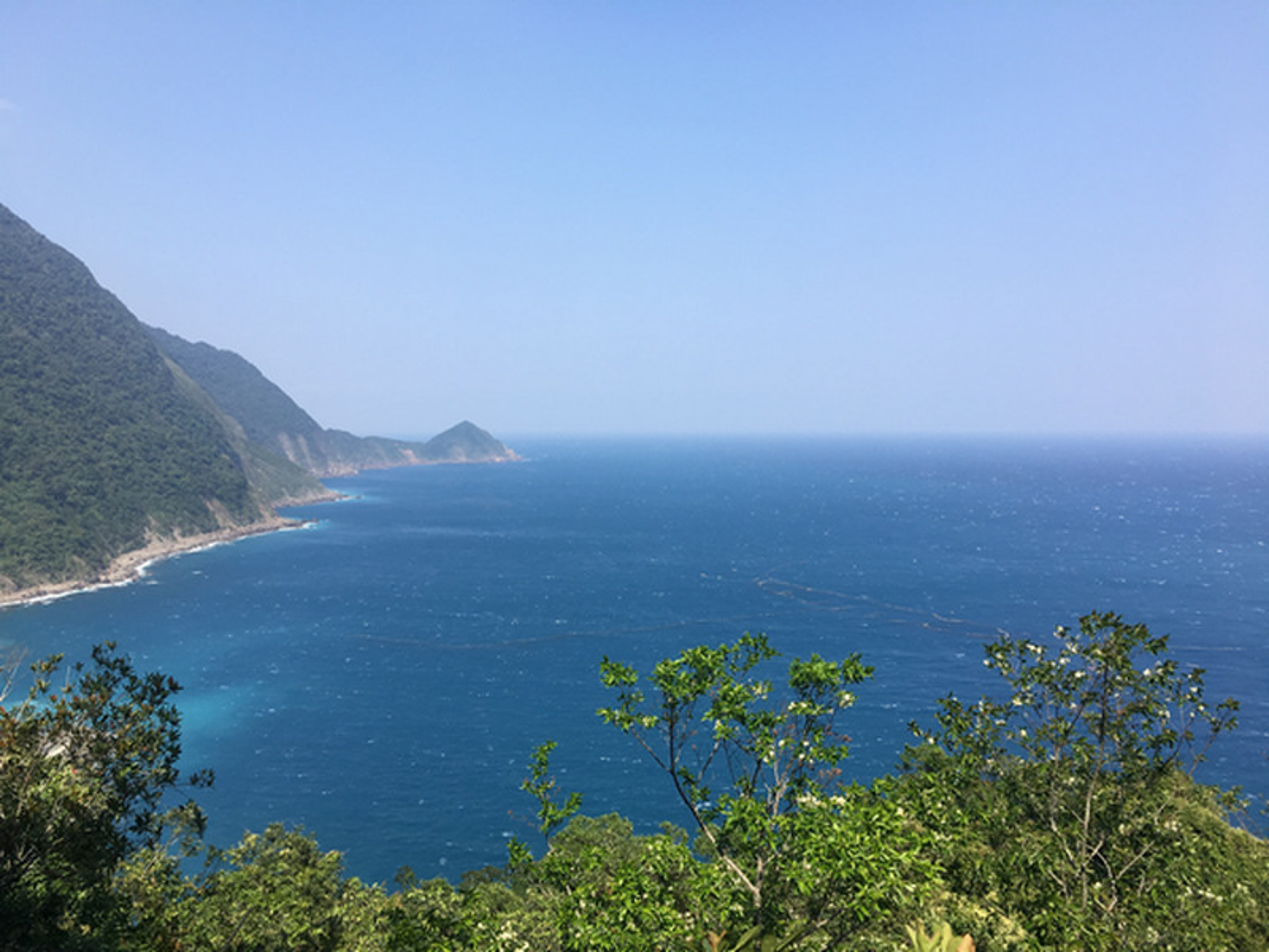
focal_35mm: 29
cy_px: 476
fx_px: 1063
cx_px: 634
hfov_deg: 61.7
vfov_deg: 48.2
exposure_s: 1/1221
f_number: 2.2
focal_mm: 4.15
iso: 25
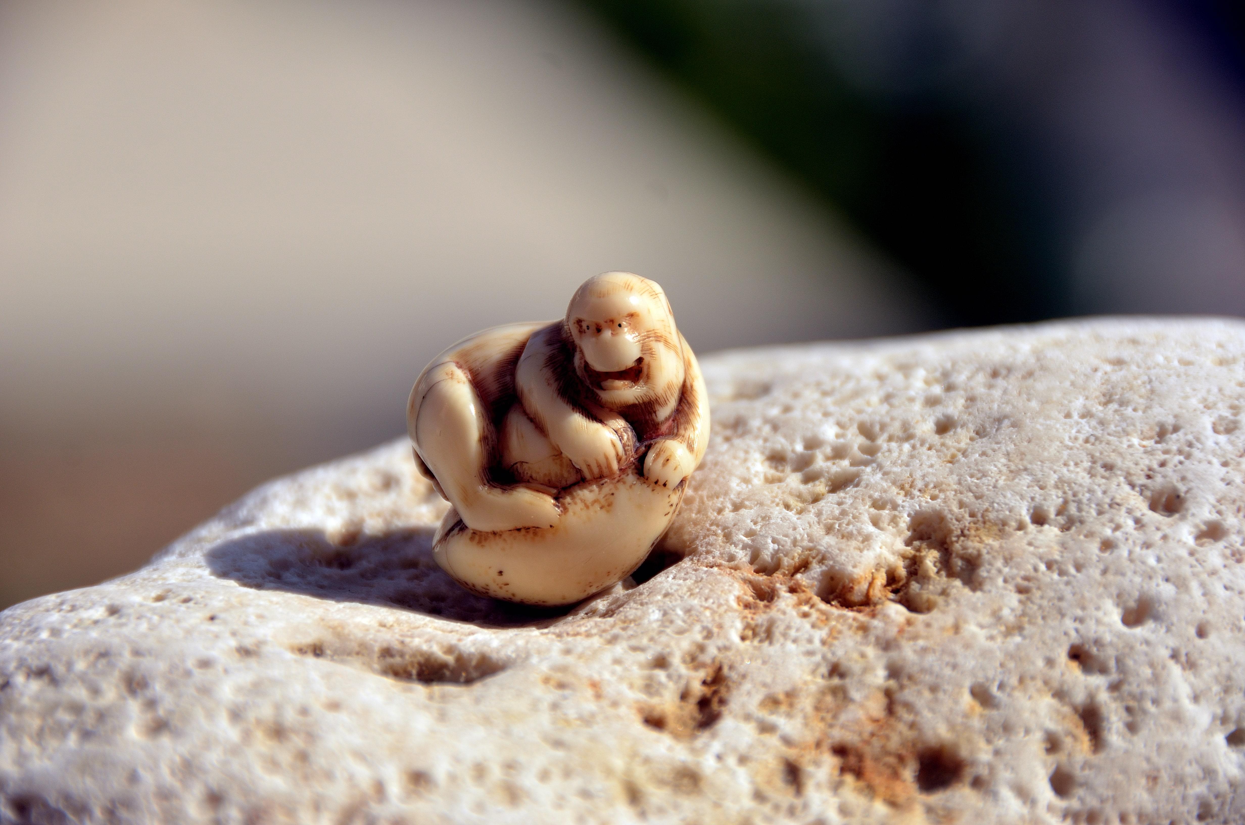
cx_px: 622
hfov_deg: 6.9
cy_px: 412
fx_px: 10354
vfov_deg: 4.6
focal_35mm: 300
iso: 160
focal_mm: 200
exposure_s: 1/1000
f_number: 5.6
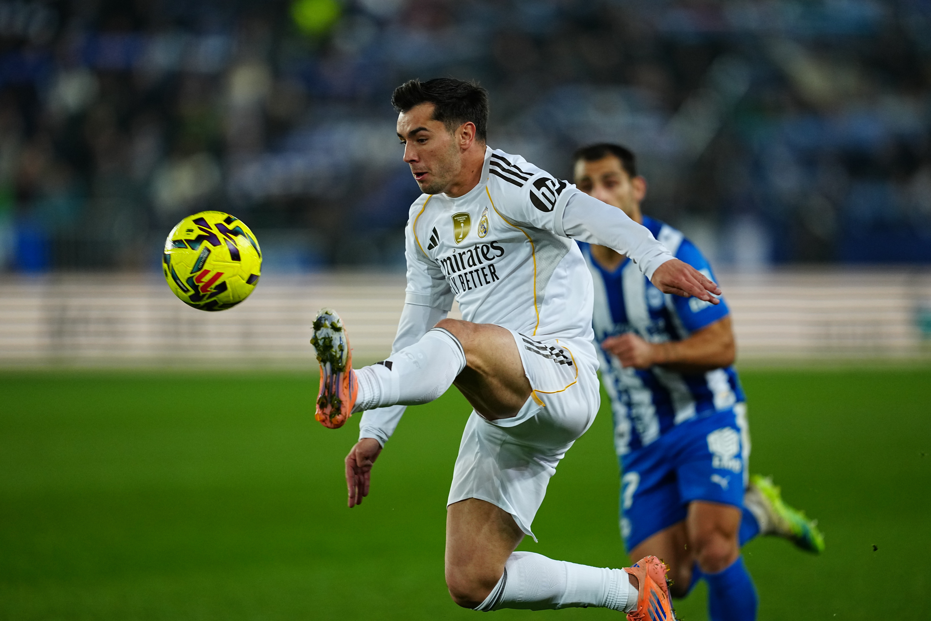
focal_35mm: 400
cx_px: 466
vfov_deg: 3.4
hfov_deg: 5.2
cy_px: 310
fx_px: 10344
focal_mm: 400
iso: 2000
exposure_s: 1/1600
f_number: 2.8
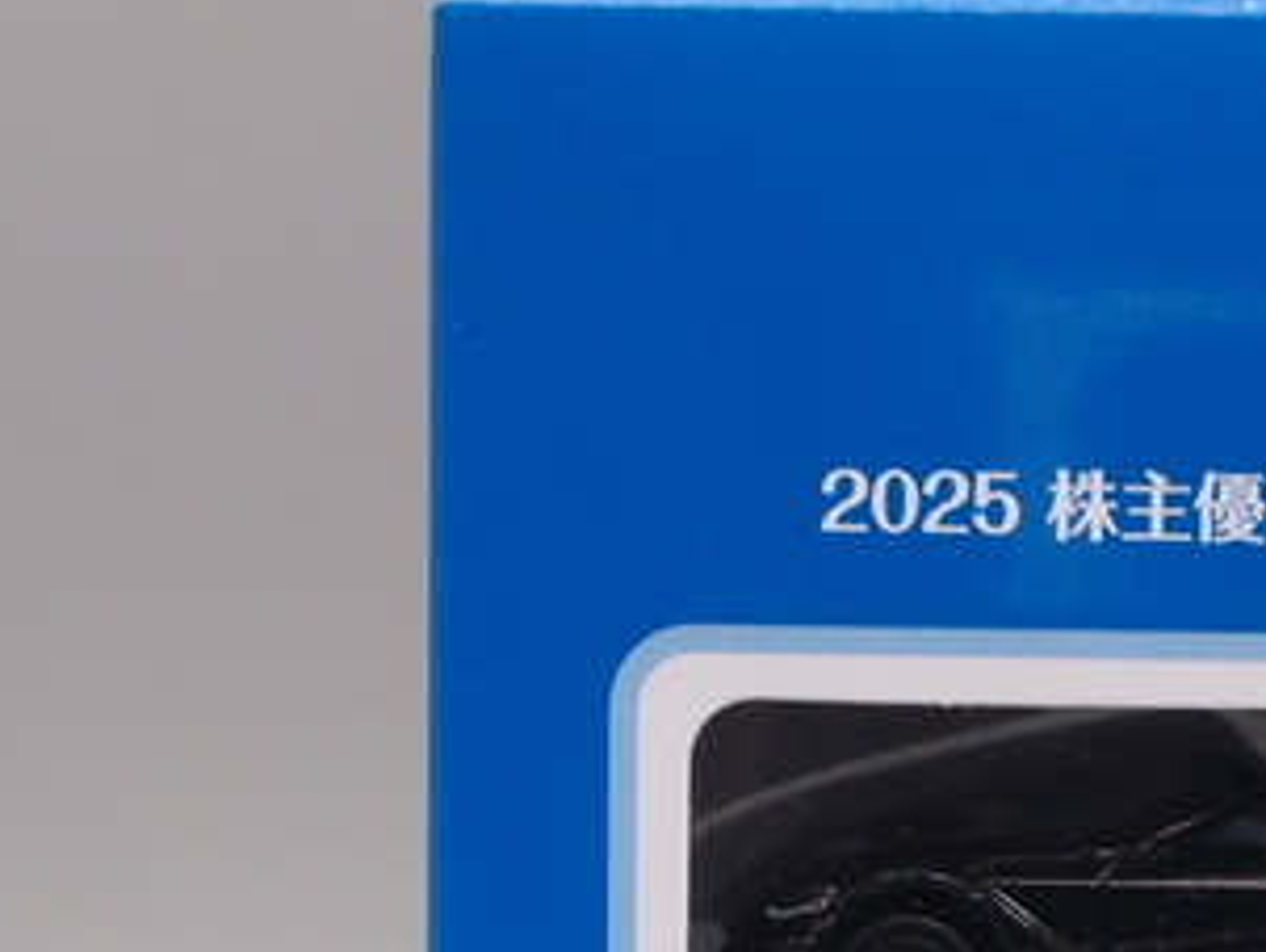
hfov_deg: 10.4
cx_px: 1191
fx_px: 6881
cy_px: 1212
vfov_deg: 7.8
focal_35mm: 188
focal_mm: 15.27
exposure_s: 1/4
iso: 100
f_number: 8
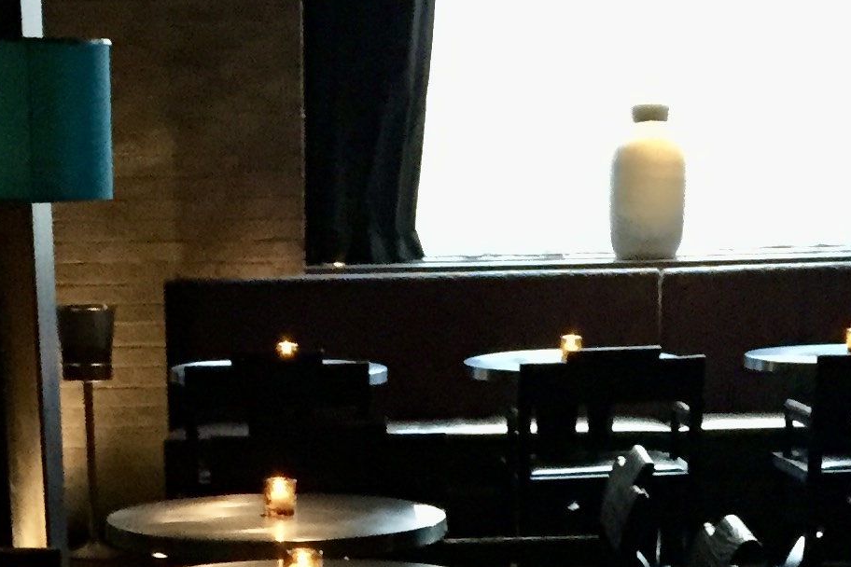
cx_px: 294
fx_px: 2553
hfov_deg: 18.9
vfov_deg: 11.3
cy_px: 1171
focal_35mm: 108
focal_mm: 4.15
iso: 400
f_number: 2.2
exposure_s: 1/15
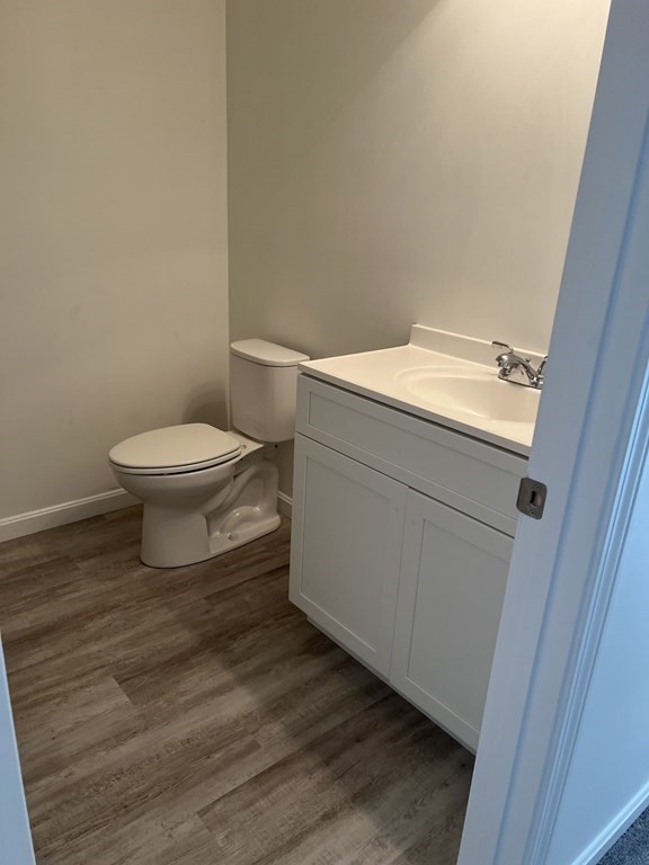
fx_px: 650
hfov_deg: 53.1
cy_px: 432
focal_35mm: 26
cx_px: 324
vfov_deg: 67.3
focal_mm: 5.7
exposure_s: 1/120
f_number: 1.5
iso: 125
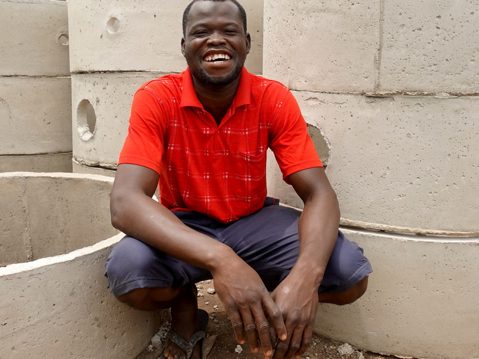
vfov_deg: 45.4
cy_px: 186
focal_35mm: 31
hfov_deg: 57.5
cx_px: 174
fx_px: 429
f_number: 3.2
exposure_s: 1/800
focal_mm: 8.8
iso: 125
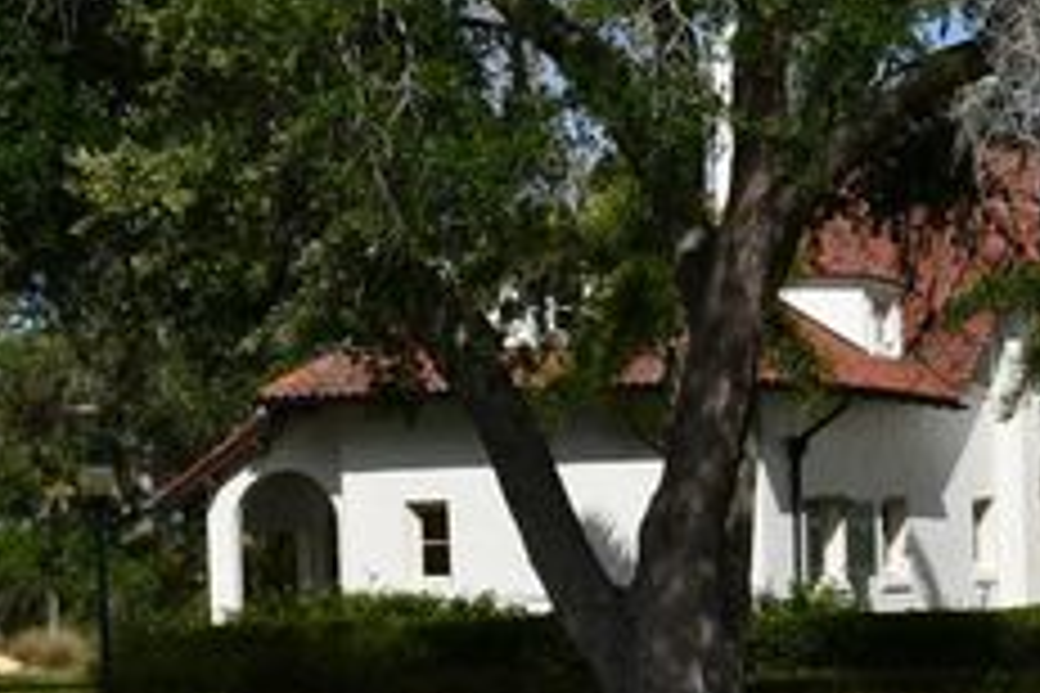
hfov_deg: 16.0
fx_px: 3524
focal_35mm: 122
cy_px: 720
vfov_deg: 11.1
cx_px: 1337
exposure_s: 1/400
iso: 100
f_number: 10
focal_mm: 22
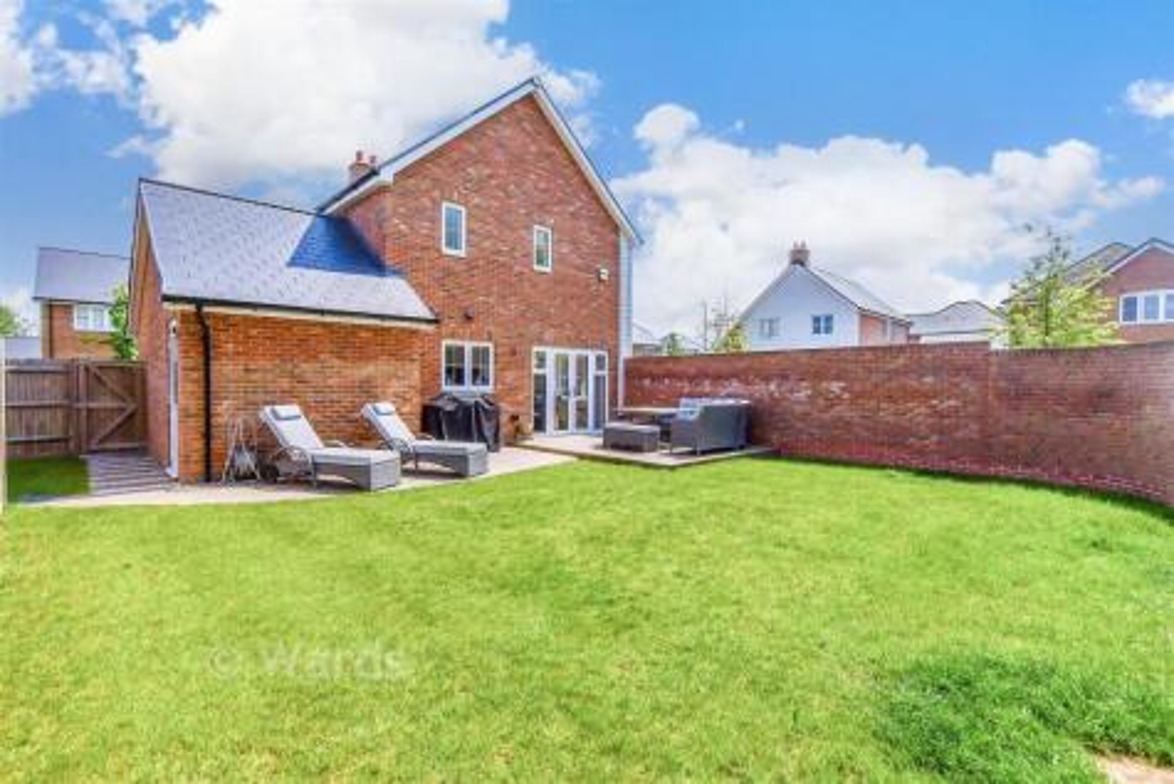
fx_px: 522
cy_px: 392
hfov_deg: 96.7
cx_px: 587
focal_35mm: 16
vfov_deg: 73.8
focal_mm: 11
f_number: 8
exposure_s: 1/2500
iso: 320
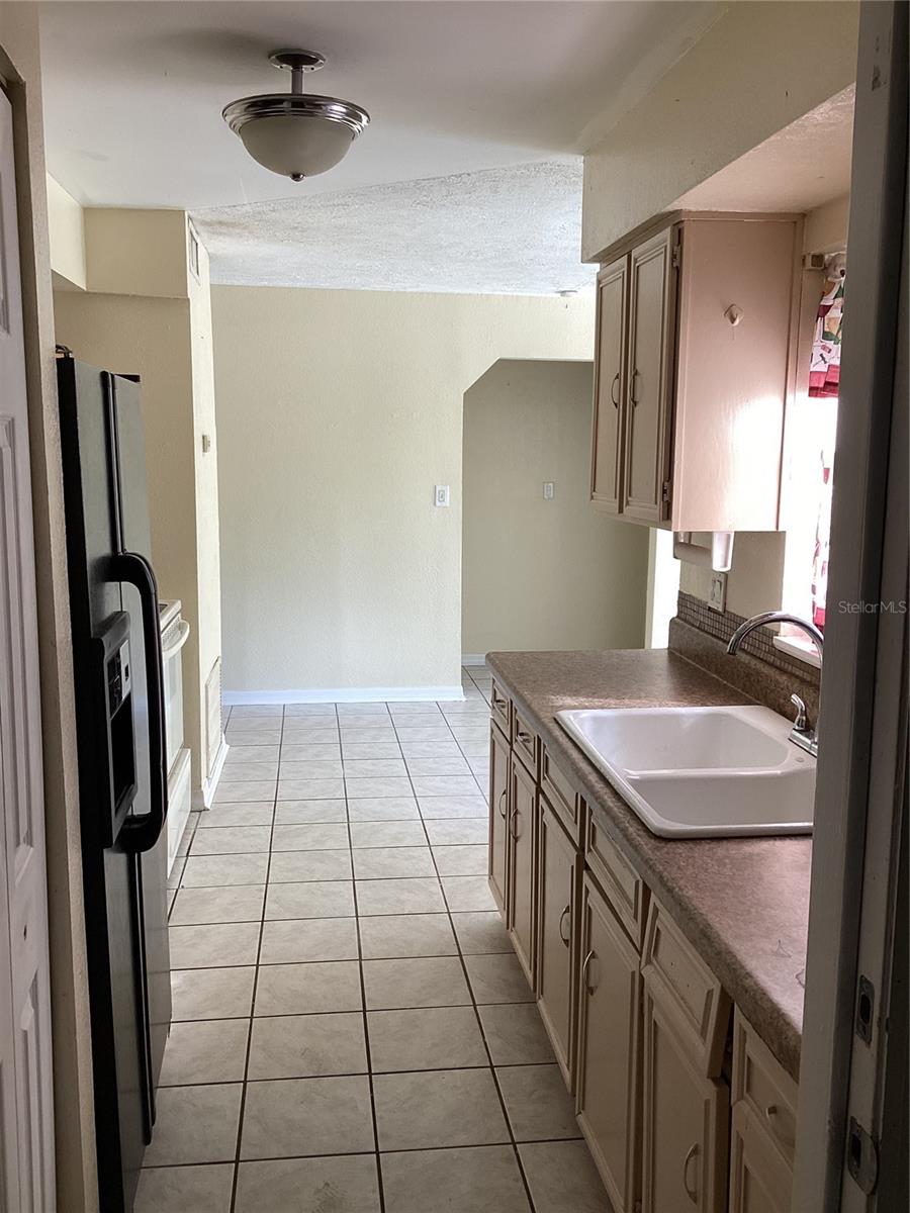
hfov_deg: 45.4
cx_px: 455
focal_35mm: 31
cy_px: 606
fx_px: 1087
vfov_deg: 58.4
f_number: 2.4
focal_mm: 3.3
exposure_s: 1/60
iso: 80
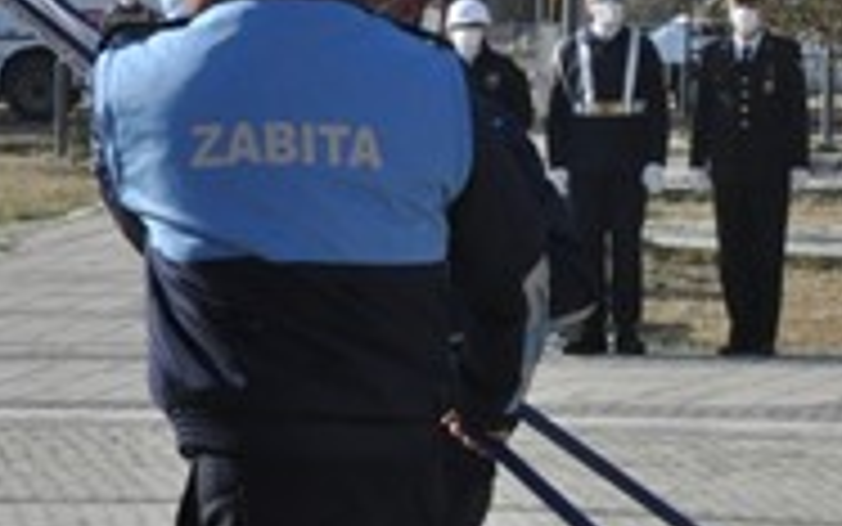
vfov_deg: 6.2
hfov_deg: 9.8
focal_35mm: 212
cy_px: 9
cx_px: 774
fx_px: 4866
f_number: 20
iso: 1600
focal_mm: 40
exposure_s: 1/400
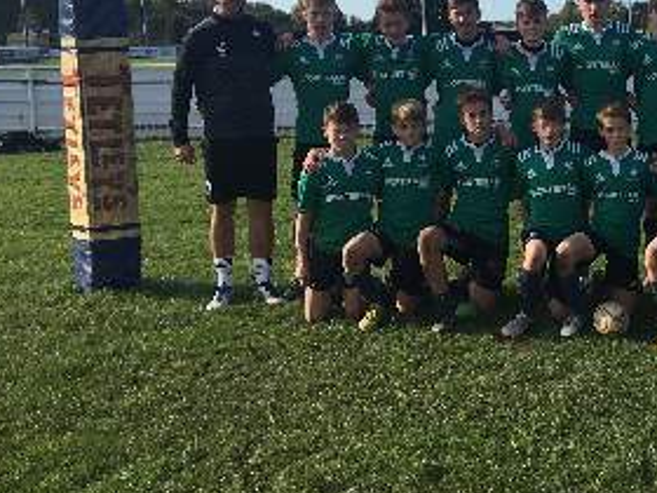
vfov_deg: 24.7
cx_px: 601
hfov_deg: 31.1
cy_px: 158
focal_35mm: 59
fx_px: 1120
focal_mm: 4.15
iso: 25
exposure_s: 1/1221
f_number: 2.2
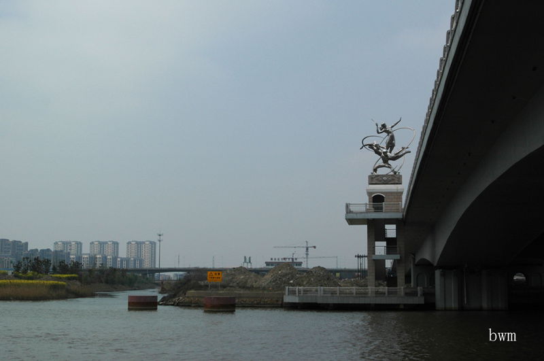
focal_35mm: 57
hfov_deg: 35.1
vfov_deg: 23.7
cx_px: 272
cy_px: 180
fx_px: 860
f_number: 5.6
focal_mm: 38
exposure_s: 1/4000
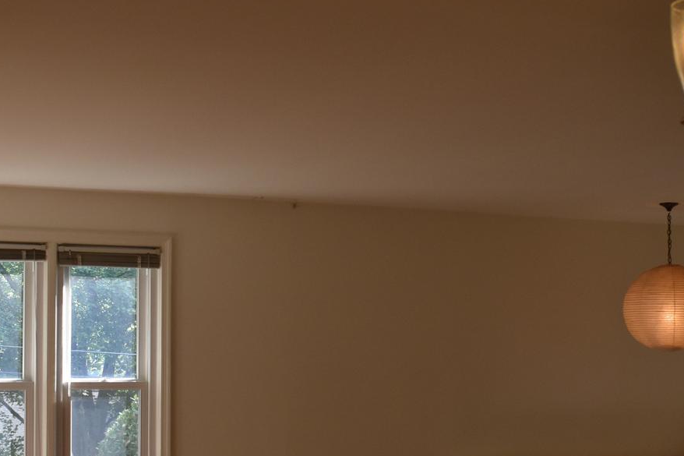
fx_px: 1330
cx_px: 266
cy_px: 364
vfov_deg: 19.3
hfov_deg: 28.8
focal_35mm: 70
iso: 400
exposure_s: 1/250
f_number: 5
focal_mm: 20
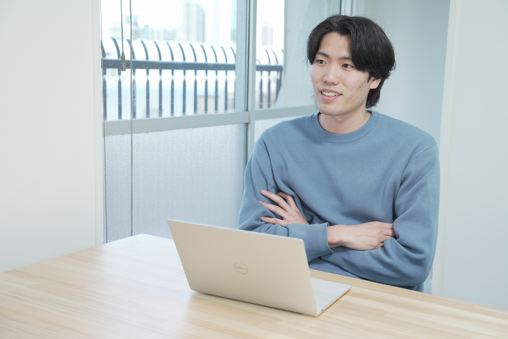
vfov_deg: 28.1
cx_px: 255
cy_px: 167
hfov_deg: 41.1
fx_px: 677
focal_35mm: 48
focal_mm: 47
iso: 125
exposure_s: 1/25
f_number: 4.5
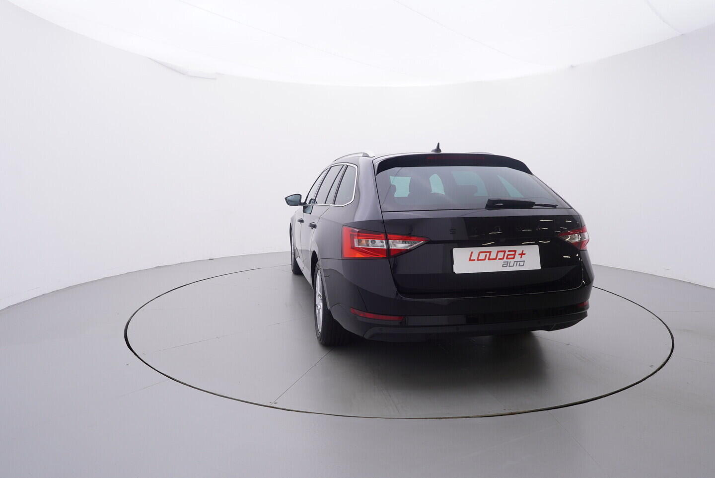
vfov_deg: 56.2
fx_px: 447
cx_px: 358
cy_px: 239
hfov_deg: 77.3
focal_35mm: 22
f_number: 5
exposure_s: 1/80
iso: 200
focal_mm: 15
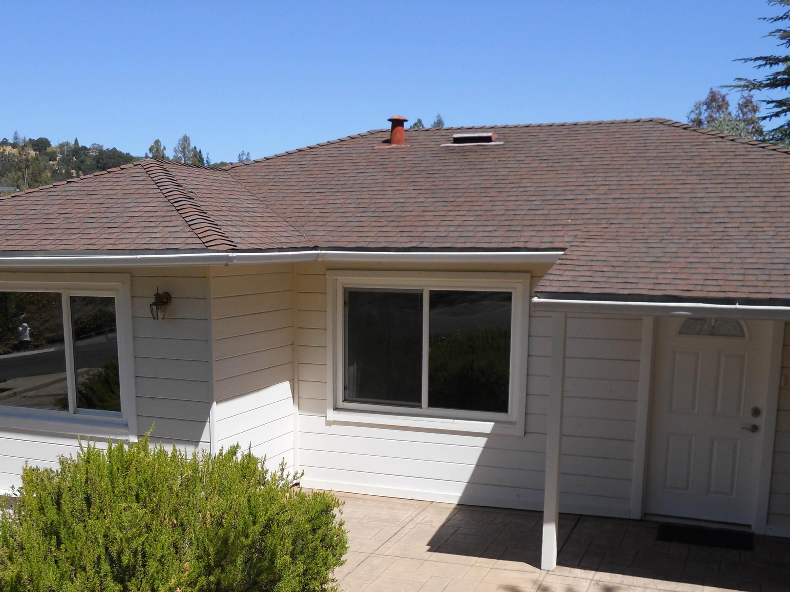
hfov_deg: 47.8
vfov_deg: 36.3
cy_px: 410
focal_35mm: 39
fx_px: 890
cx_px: 344
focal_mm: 5
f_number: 5.4
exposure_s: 1/400
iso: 80
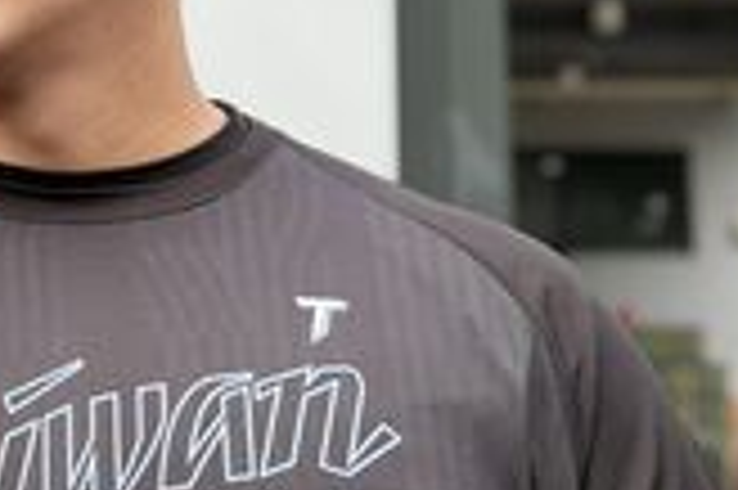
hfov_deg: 16.2
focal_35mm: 122
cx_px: -104
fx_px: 2498
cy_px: -36
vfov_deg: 11.1
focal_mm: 6.76
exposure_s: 1/1027
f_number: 1.78
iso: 64
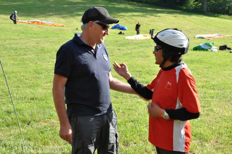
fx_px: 367
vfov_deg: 23.7
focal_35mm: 57
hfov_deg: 35.1
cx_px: 116
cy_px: 77
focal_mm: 38
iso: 200
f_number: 9
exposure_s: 1/80
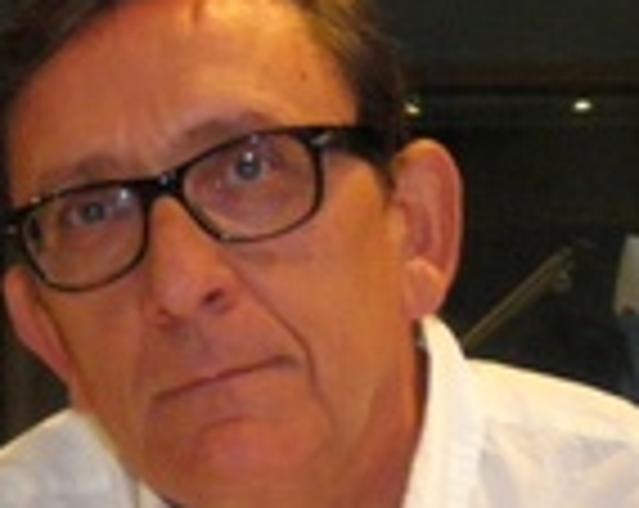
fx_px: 2340
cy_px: 654
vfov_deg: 12.1
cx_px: 9
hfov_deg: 15.3
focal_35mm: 124
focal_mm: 6.3
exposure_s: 1/50
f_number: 3.5
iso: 400
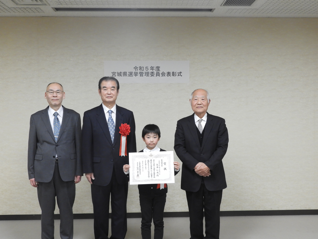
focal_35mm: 40
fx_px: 367
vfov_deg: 36.0
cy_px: 120
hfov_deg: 46.8
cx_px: 159
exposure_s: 1/30
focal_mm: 7.2
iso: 320
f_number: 3.8
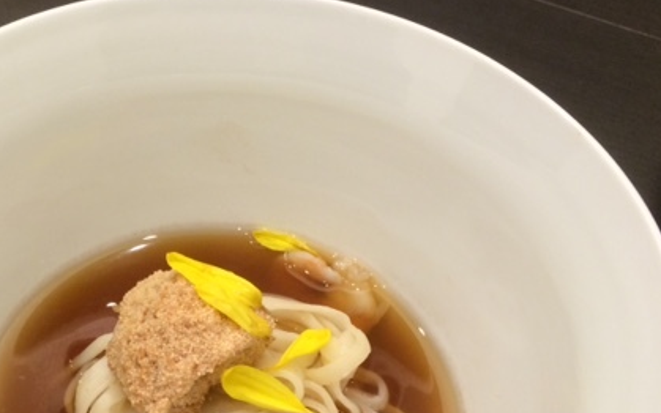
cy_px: 342
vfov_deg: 26.8
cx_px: 196
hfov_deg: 41.8
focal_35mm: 47
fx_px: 847
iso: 125
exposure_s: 1/30
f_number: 2.2
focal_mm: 4.15
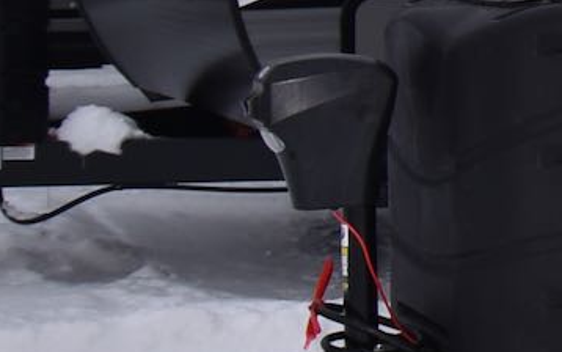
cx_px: 1410
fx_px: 1884
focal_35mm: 123
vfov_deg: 10.5
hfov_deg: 12.6
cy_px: -88
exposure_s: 1/160
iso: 100
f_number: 6.3
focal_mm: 16
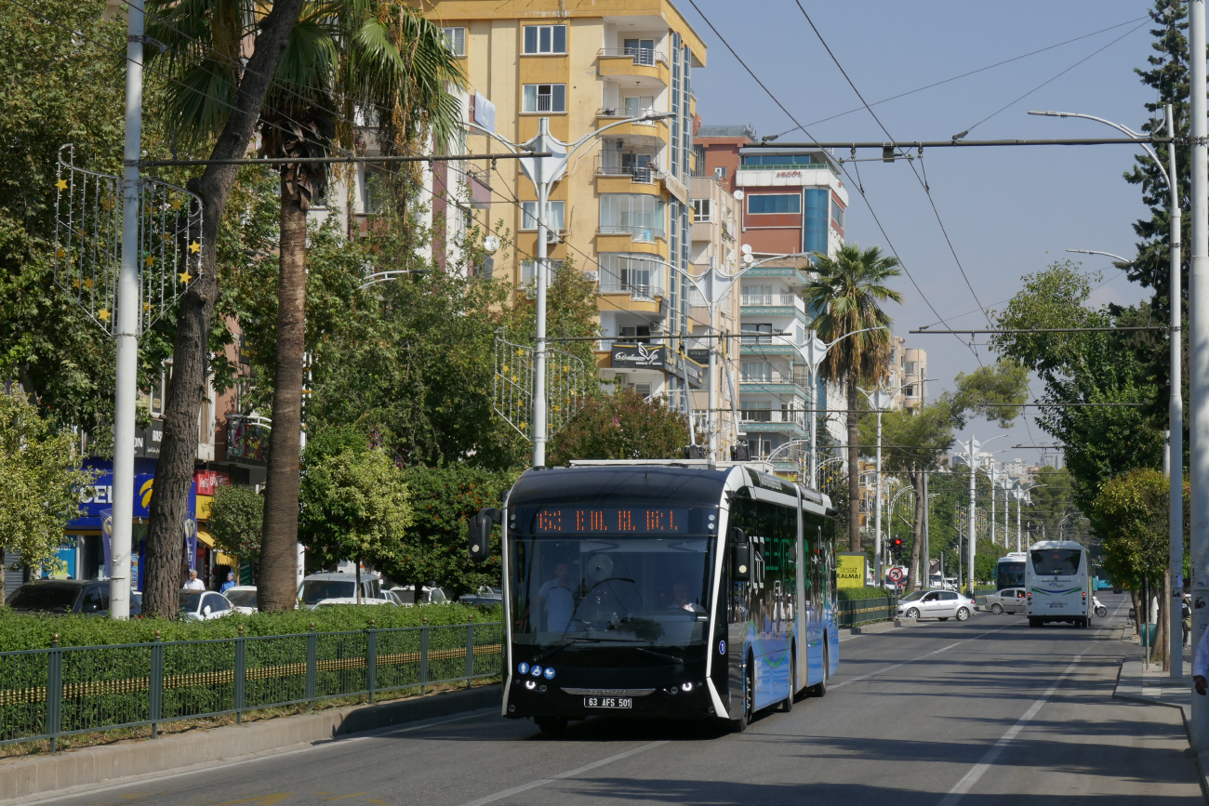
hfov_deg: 21.5
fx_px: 3191
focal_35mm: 95
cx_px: 604
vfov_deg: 14.4
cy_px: 403
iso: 200
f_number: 7.1
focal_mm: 34.6
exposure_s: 1/800
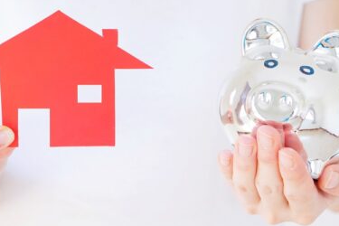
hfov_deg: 17.1
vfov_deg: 11.4
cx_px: 141
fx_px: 1130
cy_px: 92
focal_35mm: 120
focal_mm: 50
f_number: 4.5
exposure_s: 1/13
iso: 200
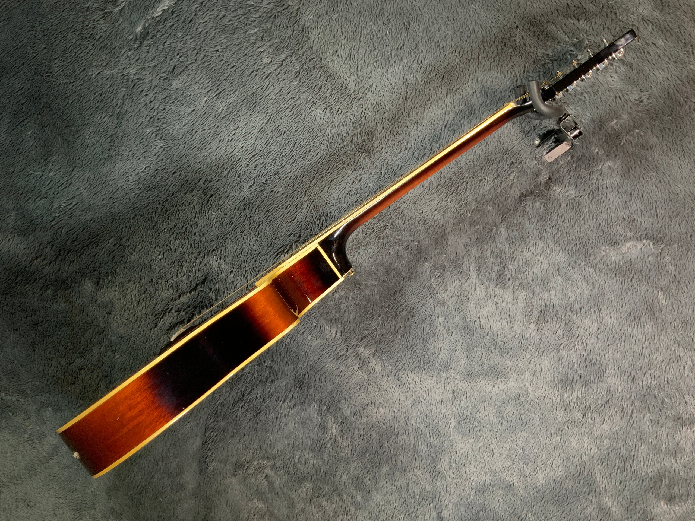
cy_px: 260
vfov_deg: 48.2
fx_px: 582
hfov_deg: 61.7
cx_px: 348
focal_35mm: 29
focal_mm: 3
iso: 64
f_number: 1.8
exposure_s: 1/104
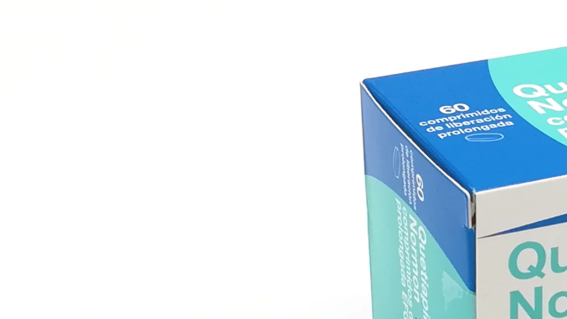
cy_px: 286
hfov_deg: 17.9
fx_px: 1714
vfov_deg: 10.6
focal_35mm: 114
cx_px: 671
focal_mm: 3.83
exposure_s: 1/463
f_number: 2.2
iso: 50
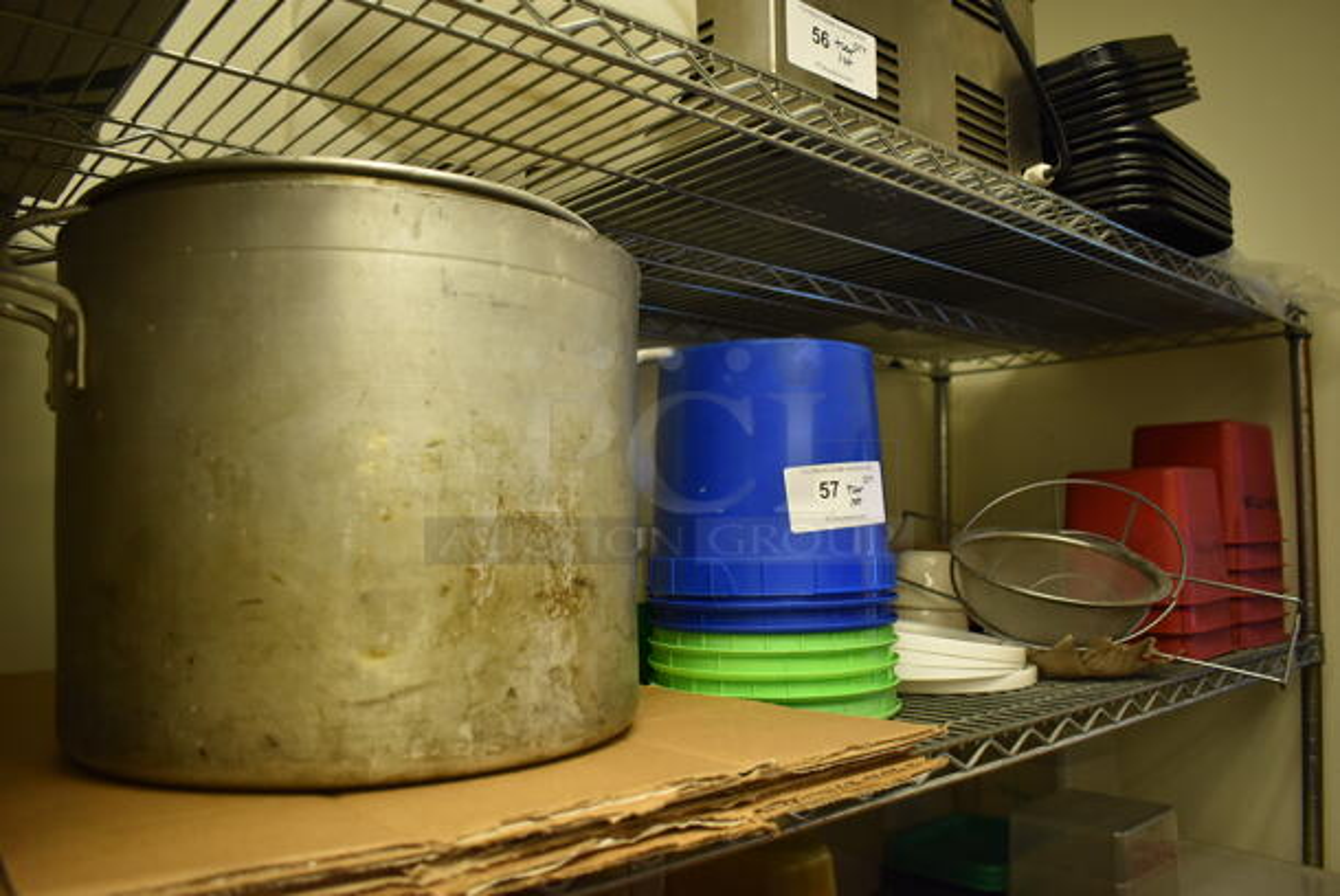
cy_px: 448
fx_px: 1006
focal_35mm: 27
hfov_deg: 67.3
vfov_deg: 48.0
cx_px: 670
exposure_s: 1/125
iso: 1100
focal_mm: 18
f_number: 3.5
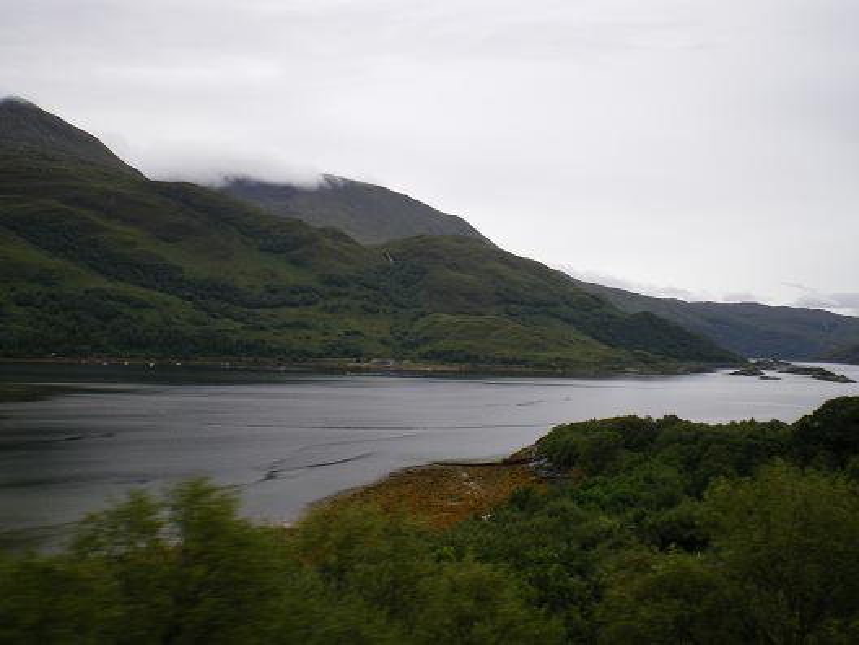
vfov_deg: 37.7
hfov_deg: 49.0
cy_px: 322
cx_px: 430
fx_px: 943
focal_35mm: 38
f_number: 4.6
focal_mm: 6.3
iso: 64
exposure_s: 1/200
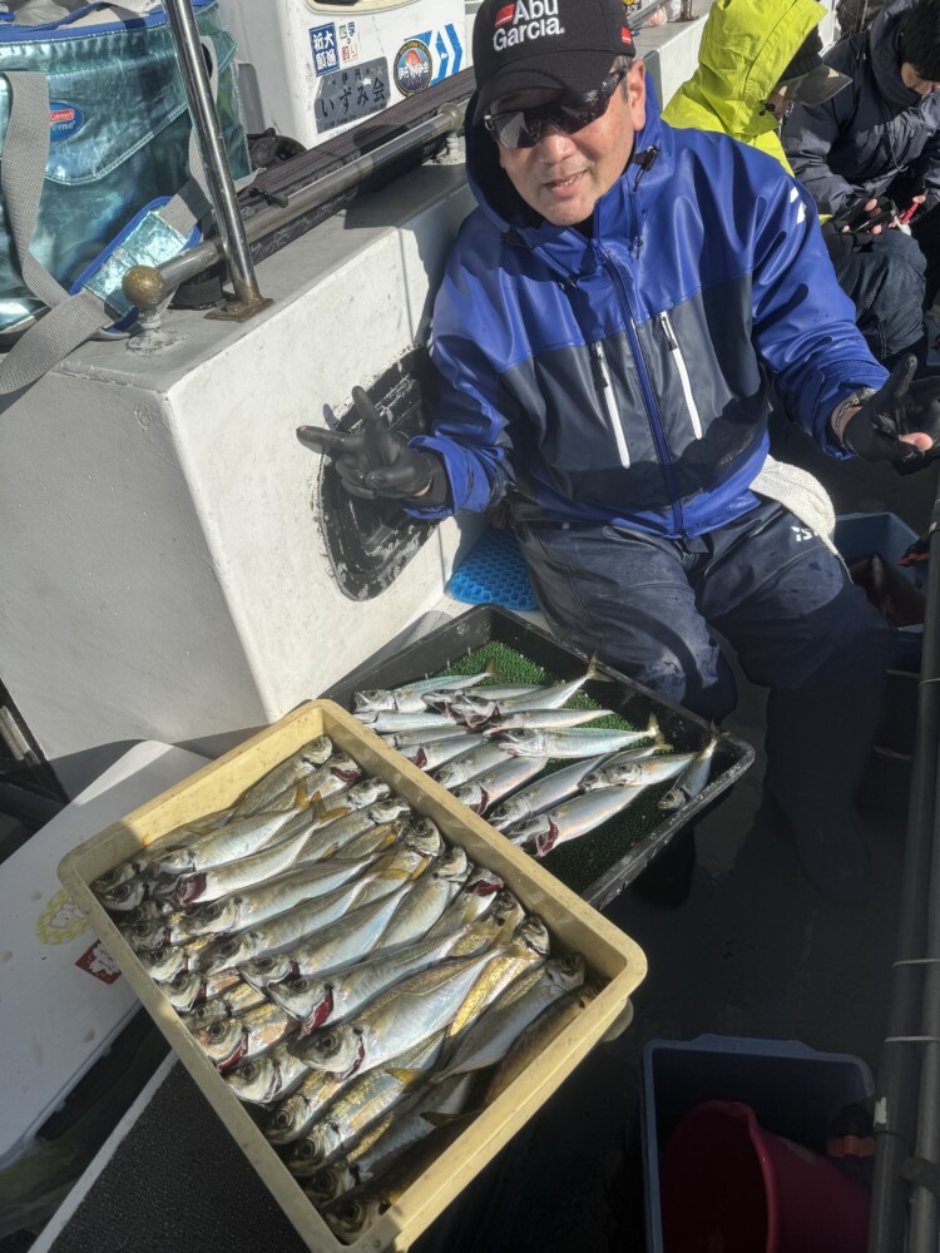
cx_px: 470
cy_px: 626
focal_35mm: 24
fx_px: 869
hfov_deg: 56.8
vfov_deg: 71.6
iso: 80
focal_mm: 6.76
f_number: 1.78
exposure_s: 1/7937
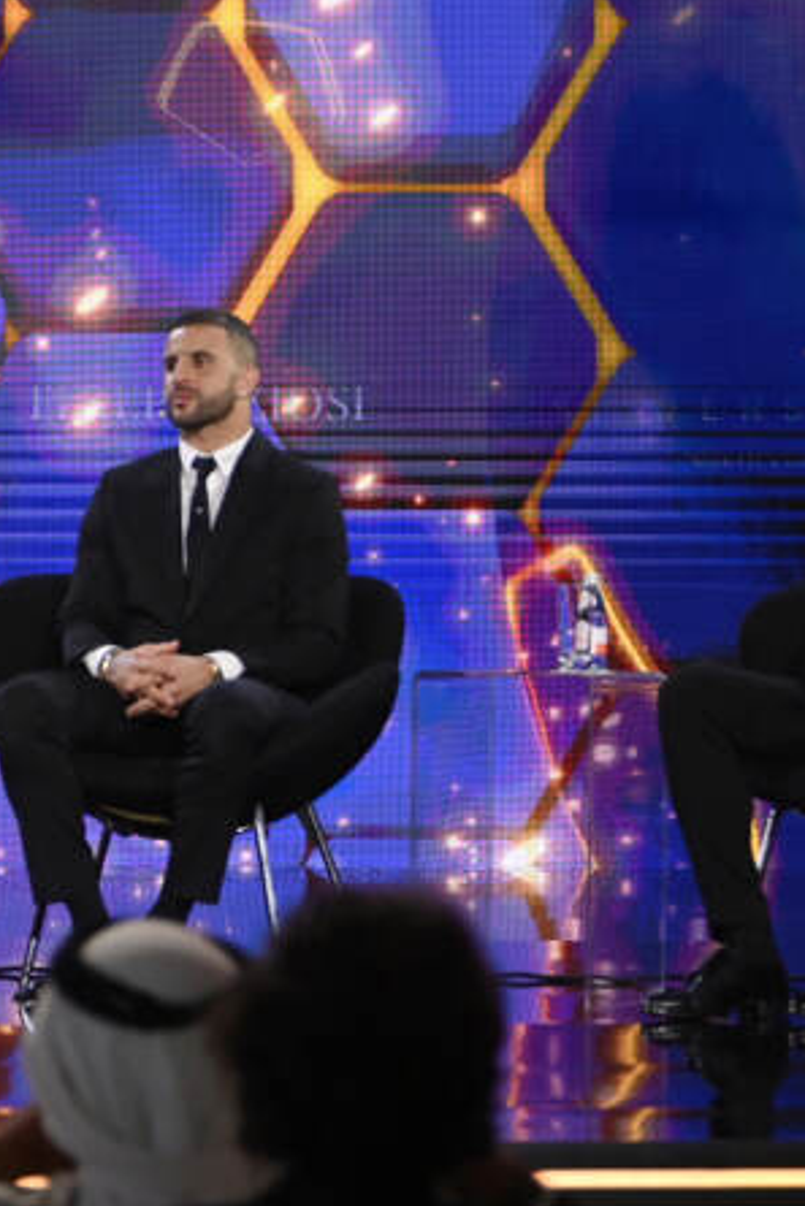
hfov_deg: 5.0
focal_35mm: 276
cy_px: 312
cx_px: -230
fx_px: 9250
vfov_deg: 7.5
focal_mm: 120
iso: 2500
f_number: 5
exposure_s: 1/320
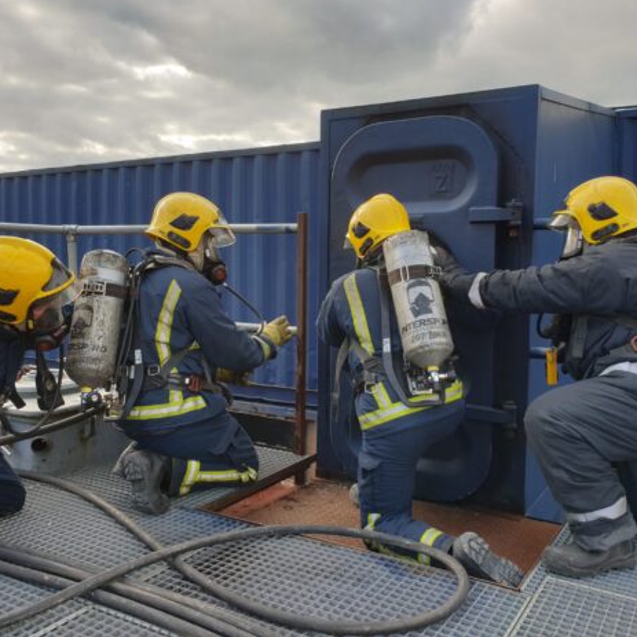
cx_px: 336
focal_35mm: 31
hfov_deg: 52.5
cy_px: 316
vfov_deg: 52.5
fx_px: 645
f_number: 2.4
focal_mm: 4.3
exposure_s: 1/435
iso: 50
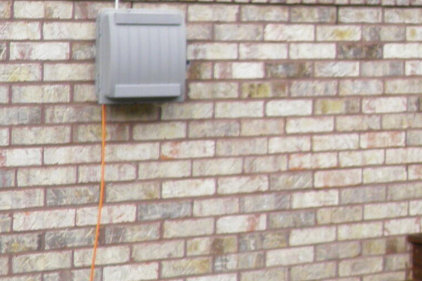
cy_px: -58
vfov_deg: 10.9
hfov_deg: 14.3
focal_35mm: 124
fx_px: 1453
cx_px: 800
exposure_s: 1/50
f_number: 3.7
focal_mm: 5.5
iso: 50
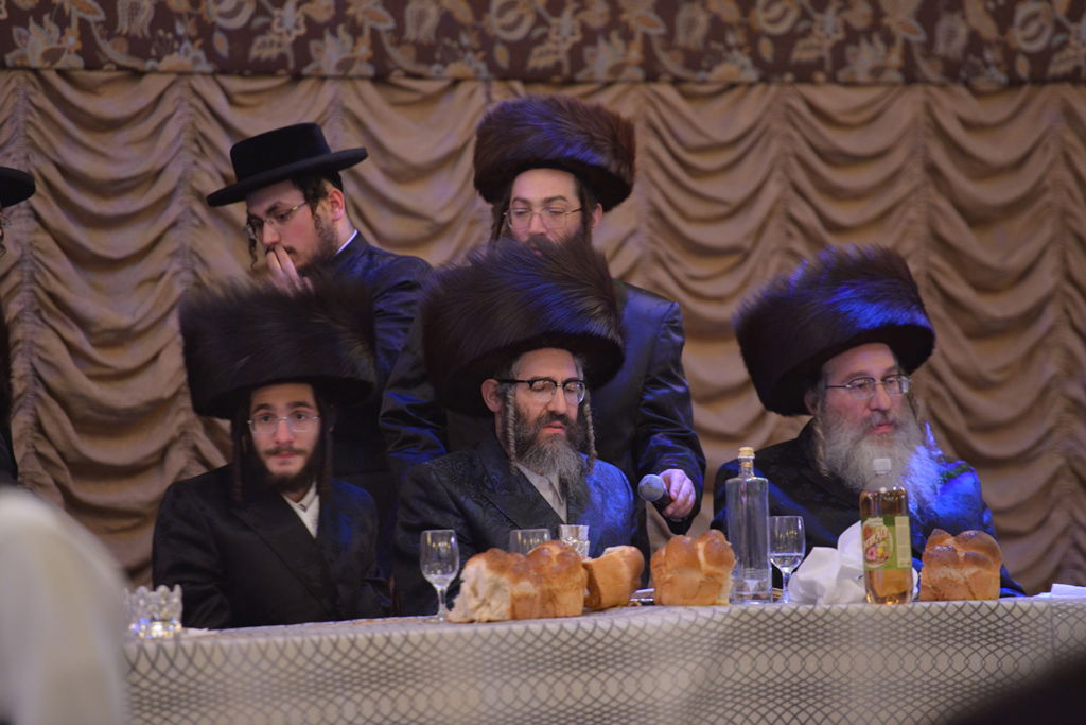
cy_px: 362
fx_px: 6034
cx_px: 543
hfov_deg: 10.3
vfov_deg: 6.9
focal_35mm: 200
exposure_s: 1/50
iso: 2000
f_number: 2.8
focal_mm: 200
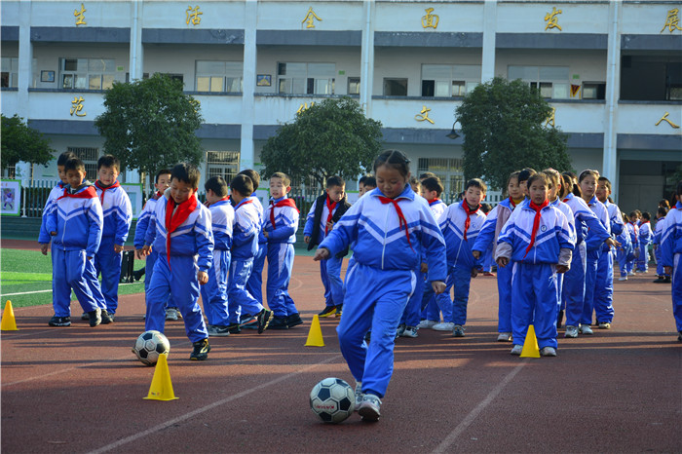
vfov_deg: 17.5
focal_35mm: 78
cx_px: 341
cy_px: 227
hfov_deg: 26.0
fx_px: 1477
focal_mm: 52
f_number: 5
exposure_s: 1/320
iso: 160
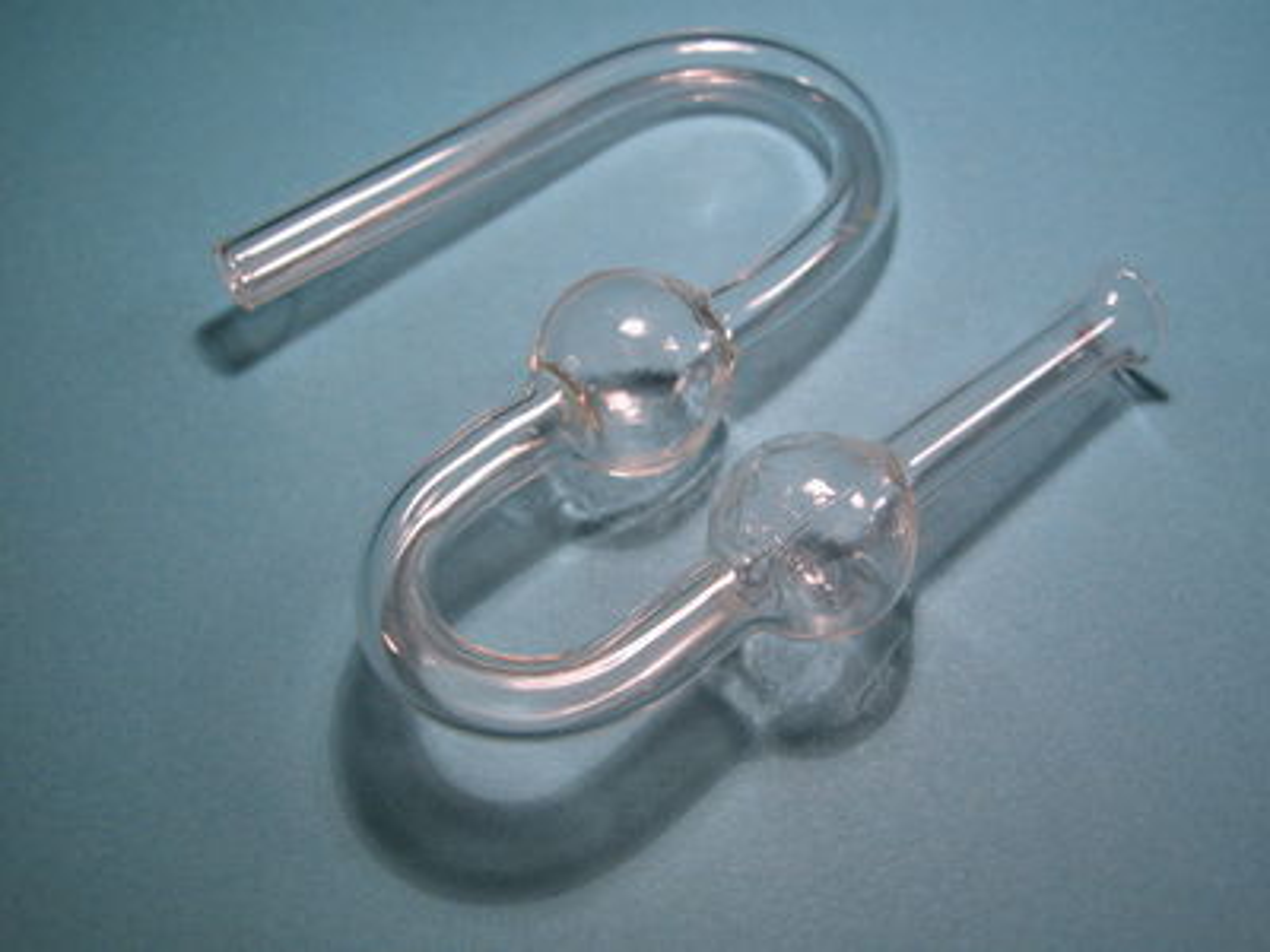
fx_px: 1834
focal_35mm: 50
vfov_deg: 29.1
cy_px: 476
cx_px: 635
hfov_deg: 38.2
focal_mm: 12.7
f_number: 3.8
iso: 100
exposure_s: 1/83
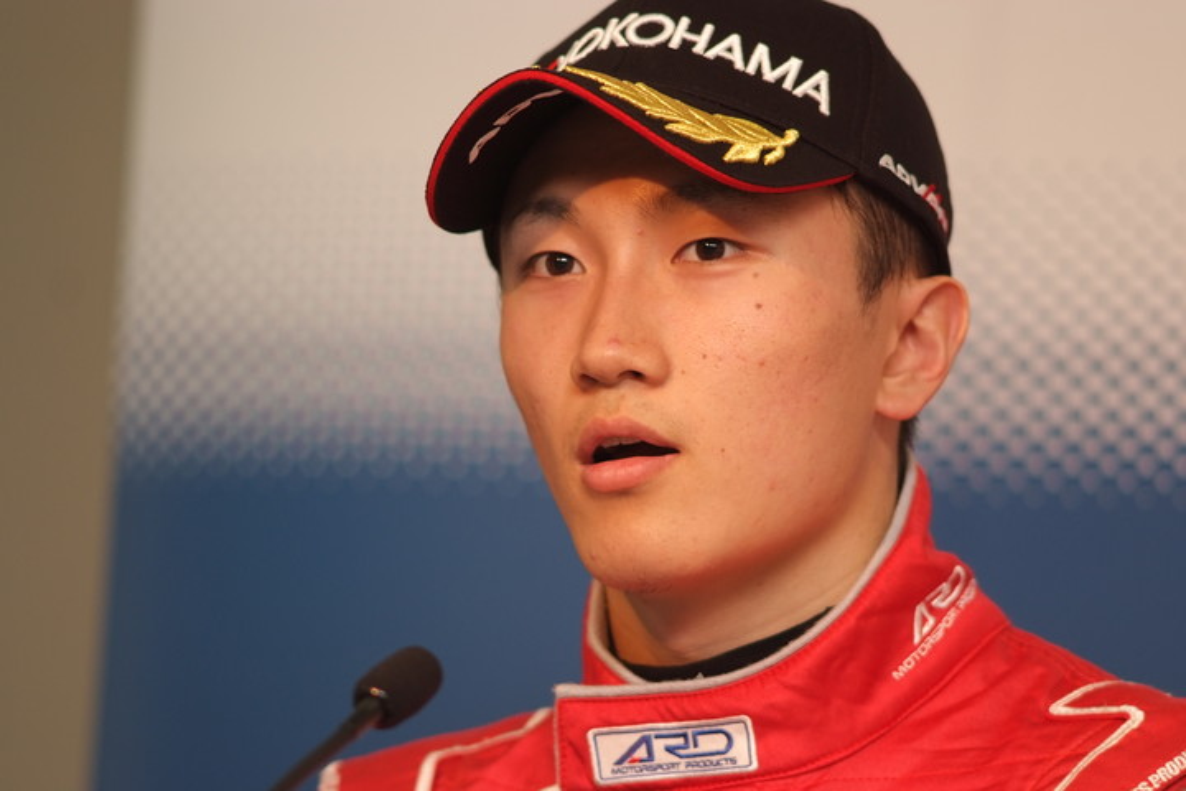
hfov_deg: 7.6
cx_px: 593
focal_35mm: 270
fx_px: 8894
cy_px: 396
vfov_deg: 5.1
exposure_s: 1/125
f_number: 2.8
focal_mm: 180
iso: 400
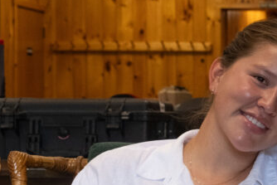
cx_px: 391
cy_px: 200
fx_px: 1132
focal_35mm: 147
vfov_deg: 9.3
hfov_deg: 13.3
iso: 2500
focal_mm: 31.9
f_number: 5
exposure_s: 1/200
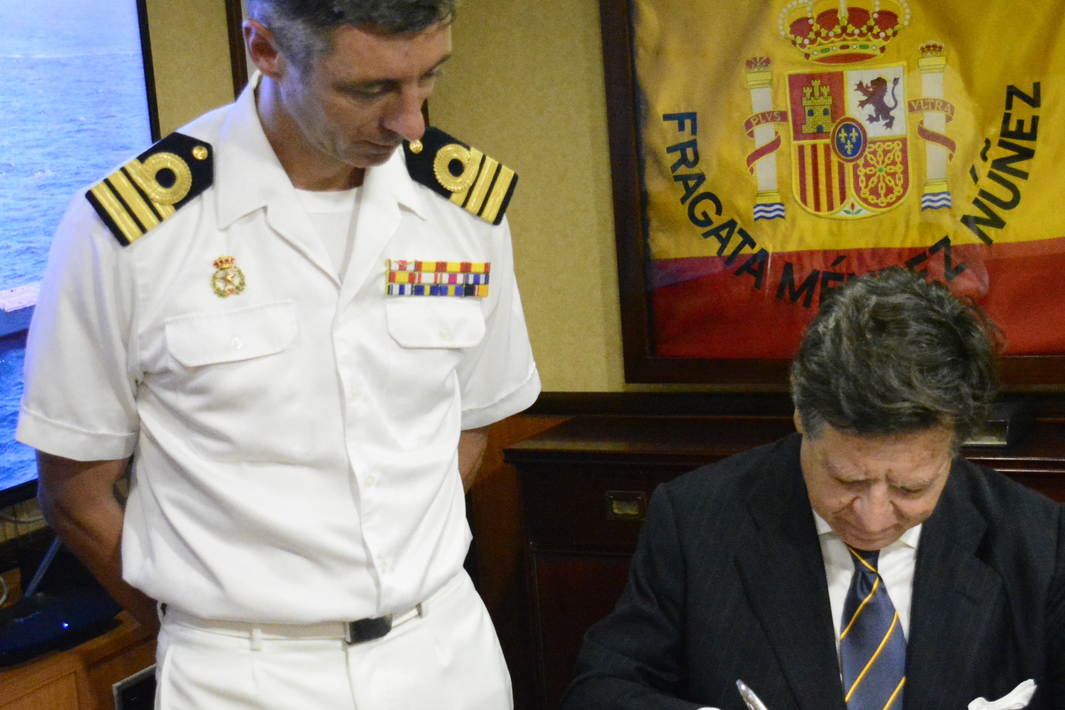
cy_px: 411
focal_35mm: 60
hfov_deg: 33.4
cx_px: 605
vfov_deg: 22.6
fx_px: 1775
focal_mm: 24
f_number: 4
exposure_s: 1/160
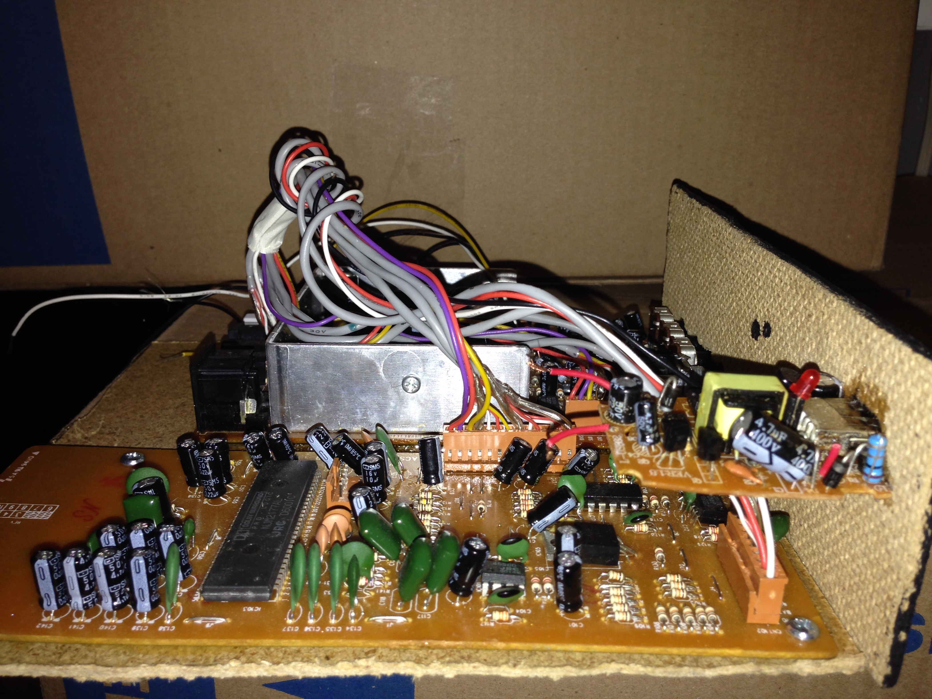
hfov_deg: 55.4
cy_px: 350
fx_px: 888
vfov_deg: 42.9
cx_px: 466
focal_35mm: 33
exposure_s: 1/33
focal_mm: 4.12
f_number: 2.4
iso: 50
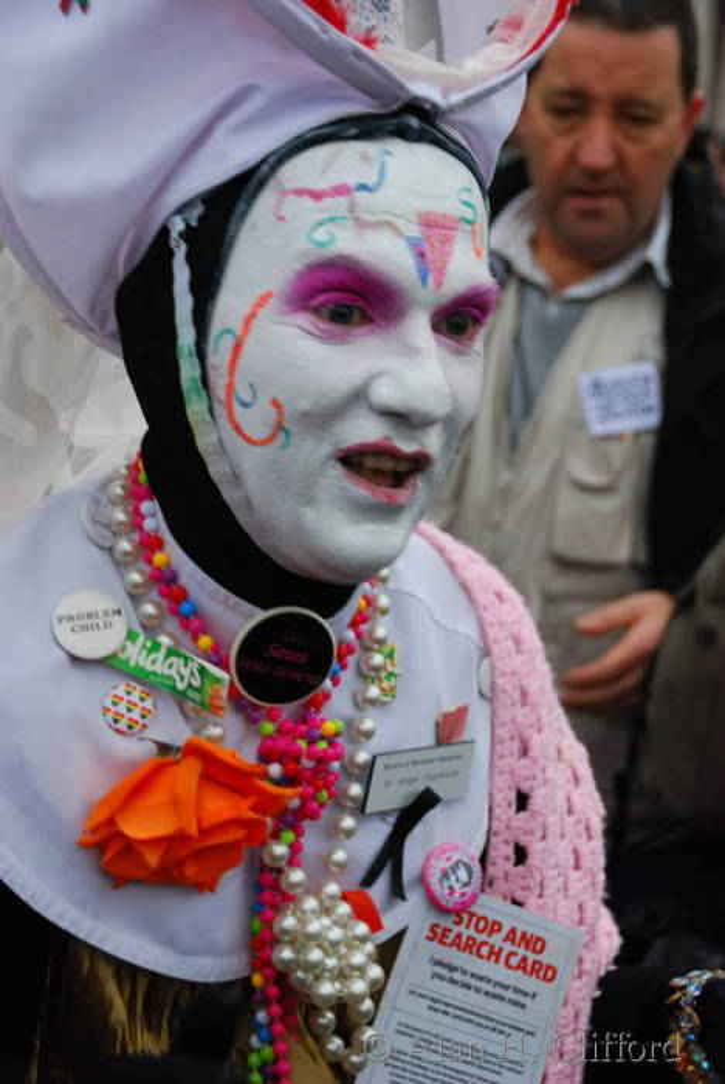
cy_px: 542
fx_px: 2261
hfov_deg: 18.2
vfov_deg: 27.0
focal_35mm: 75
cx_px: 362
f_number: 4.8
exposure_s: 1/200
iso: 450
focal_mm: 50
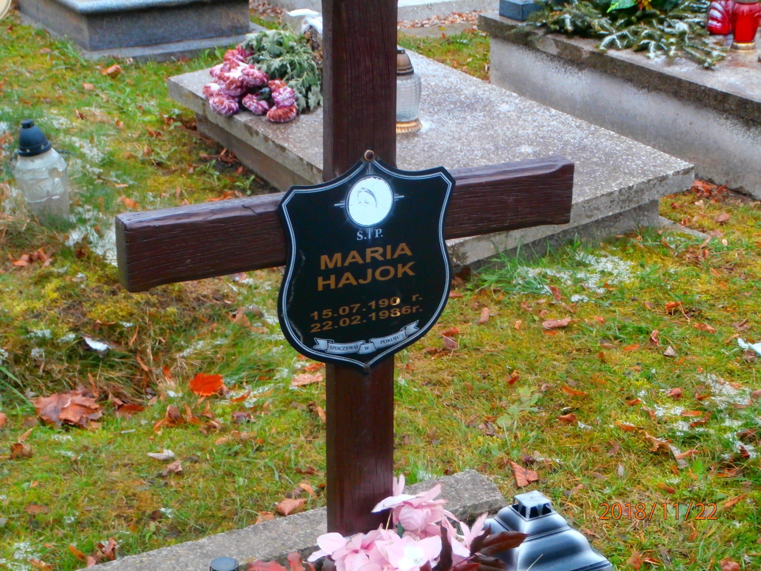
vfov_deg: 21.6
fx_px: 1495
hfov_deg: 28.6
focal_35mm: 68
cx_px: 380
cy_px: 286
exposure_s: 1/40
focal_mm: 12.1
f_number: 4.7
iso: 200
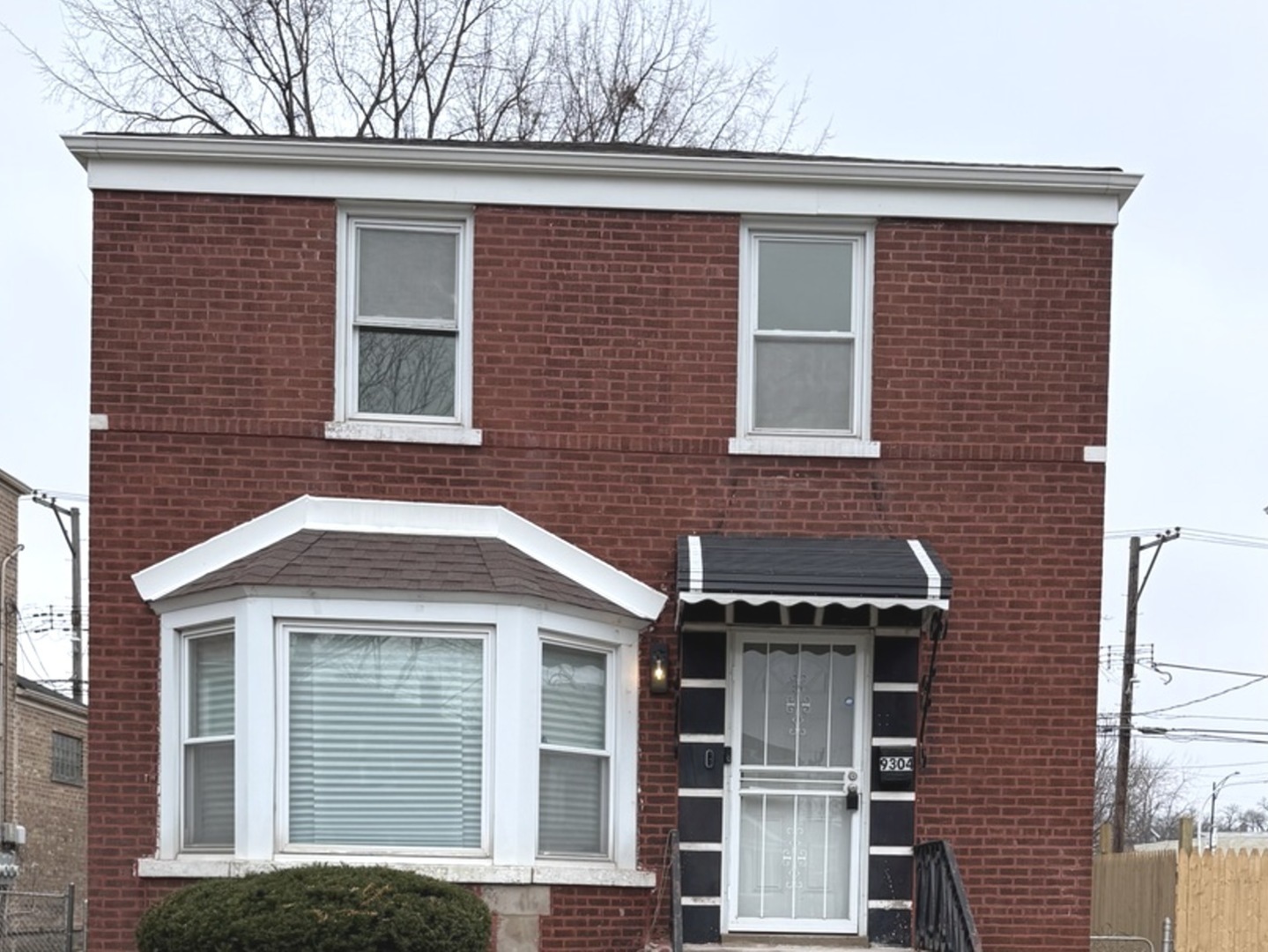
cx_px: 634
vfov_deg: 56.8
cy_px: 476
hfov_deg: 71.6
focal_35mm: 24
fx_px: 879
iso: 80
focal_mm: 6.76
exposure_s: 1/1018
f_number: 1.78
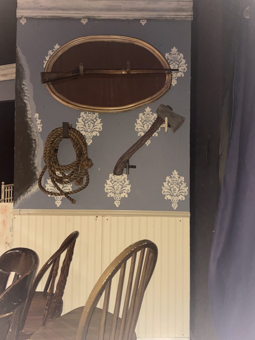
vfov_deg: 67.3
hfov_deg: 53.1
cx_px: 128
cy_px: 170
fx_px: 255
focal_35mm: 26
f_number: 1.6
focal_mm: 4.2
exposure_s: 1/4
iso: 100
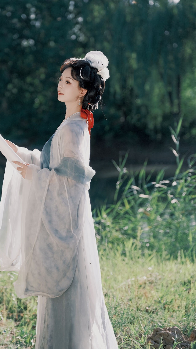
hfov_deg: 8.1
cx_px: 106
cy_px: 190
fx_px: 1386
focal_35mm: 150
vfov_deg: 14.3
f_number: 2.8
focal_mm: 87.1
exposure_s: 1/1000
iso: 320
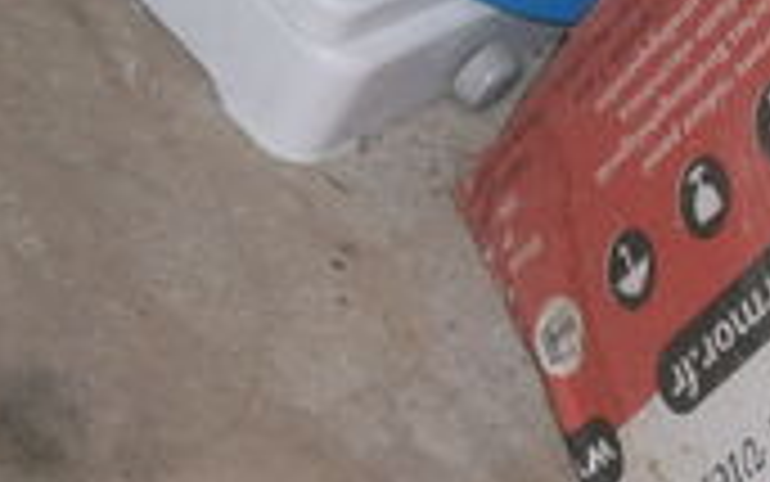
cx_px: 725
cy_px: 392
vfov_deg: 7.5
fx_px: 3674
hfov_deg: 11.9
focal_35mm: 175
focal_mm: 8.3
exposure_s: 1/40
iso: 125
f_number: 3.4
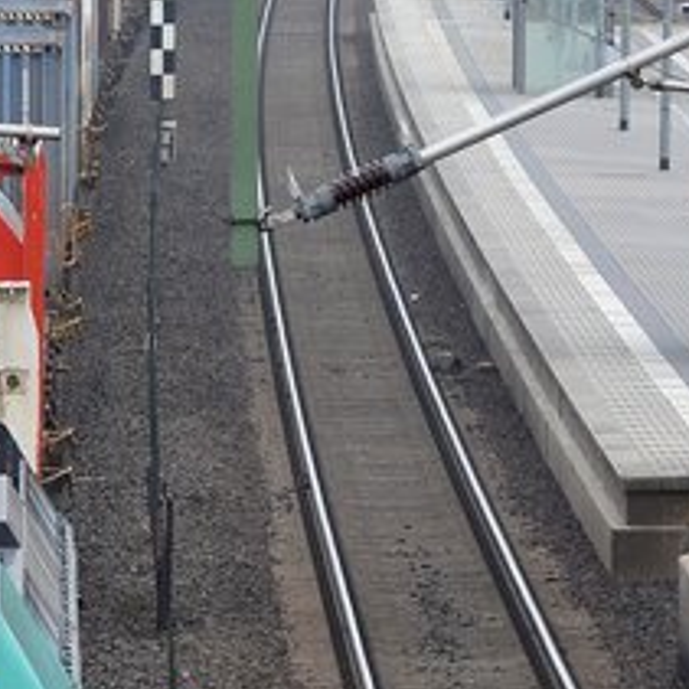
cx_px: -127
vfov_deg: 2.5
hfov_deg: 2.5
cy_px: 617
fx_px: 15525
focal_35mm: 689
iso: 250
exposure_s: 1/500
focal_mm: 95
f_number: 9
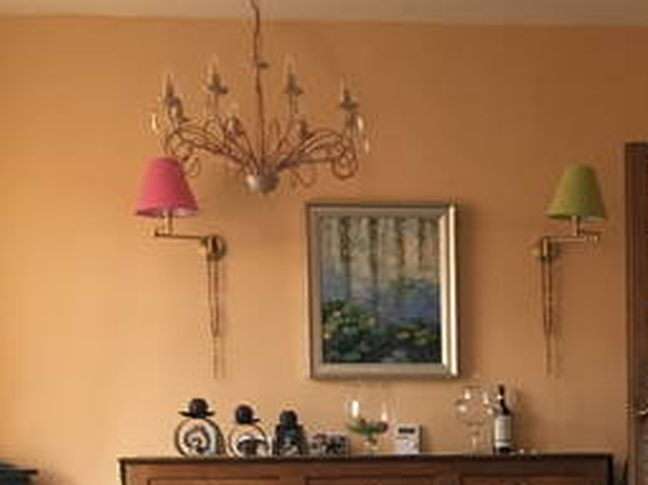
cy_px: 602
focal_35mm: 90
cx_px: 592
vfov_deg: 15.7
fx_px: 1684
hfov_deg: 21.3
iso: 125
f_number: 2.2
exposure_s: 1/33
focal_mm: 4.15
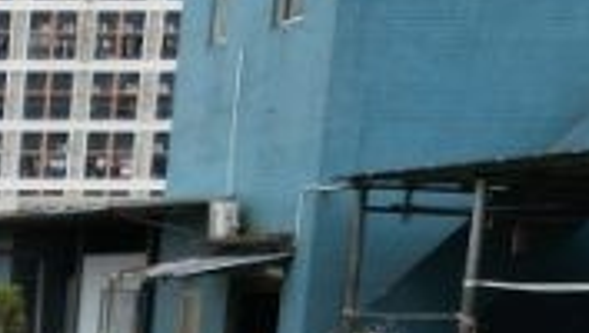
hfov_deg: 12.6
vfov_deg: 7.2
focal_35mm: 151
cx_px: -572
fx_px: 2361
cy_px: 966
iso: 140
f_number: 1.7
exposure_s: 1/3000
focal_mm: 6.72
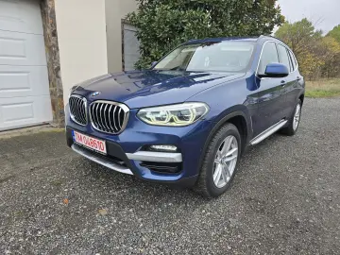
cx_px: 170
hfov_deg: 73.9
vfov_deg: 58.9
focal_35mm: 23
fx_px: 226
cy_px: 128
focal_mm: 6.3
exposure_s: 1/83
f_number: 1.7
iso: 16
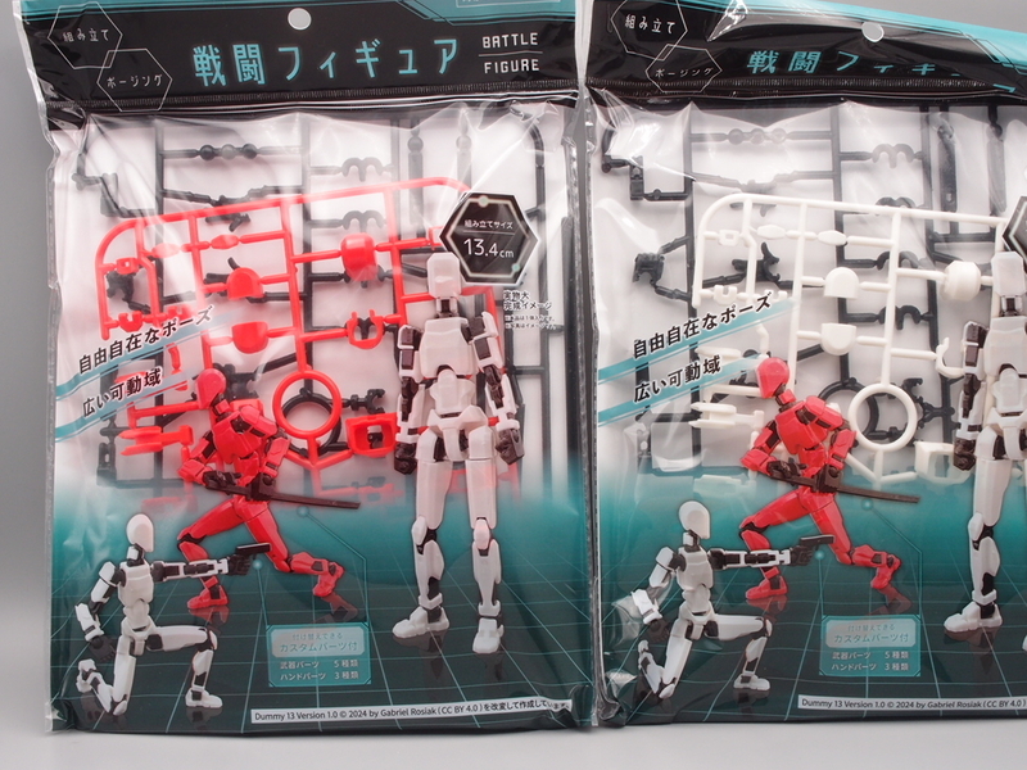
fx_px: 1365
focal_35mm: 46
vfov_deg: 31.5
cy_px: 385
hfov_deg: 41.2
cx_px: 514
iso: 100
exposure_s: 1/6
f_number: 8
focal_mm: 9.87
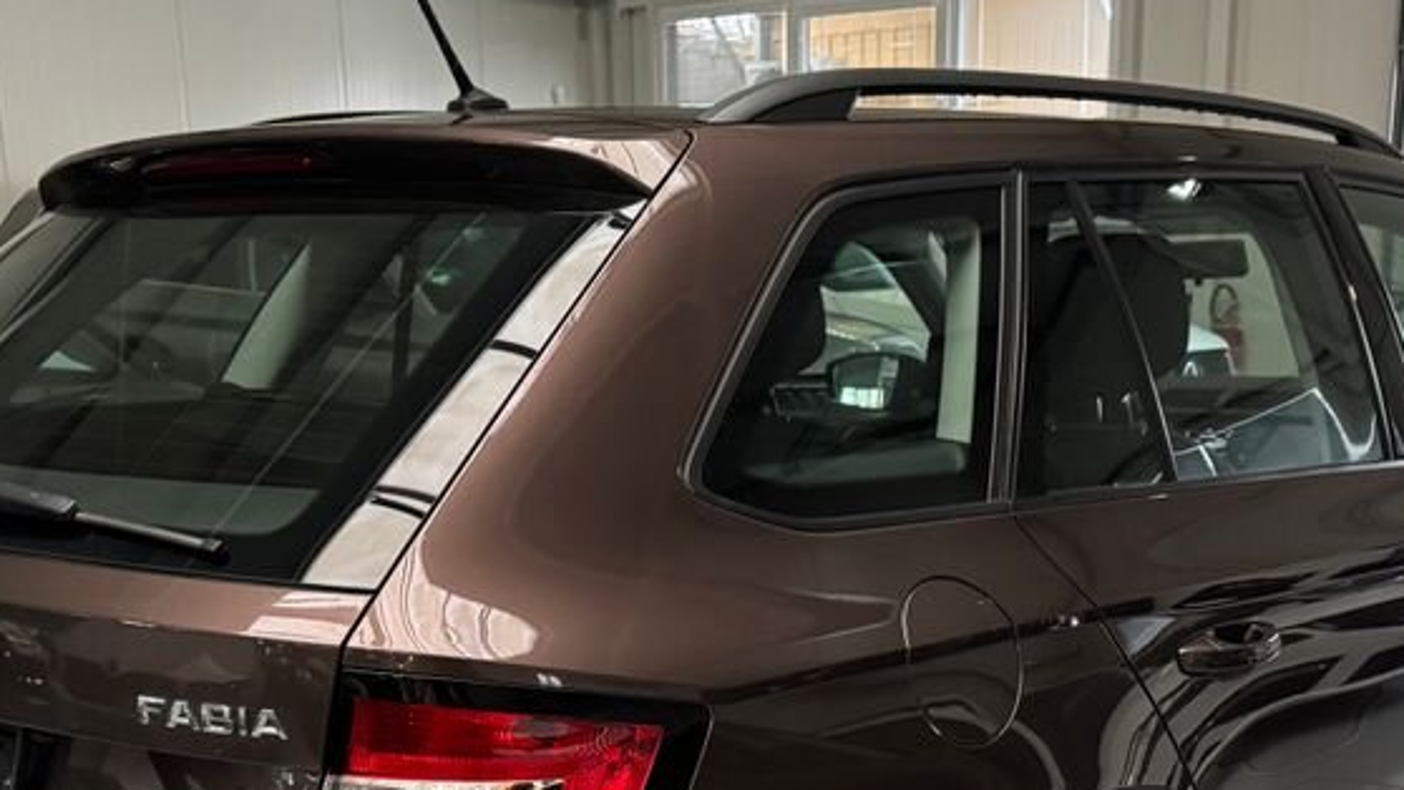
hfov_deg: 42.8
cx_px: 795
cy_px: 785
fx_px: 1787
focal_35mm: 48
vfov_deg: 23.9
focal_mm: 6.76
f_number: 1.78
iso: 1000
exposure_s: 1/40
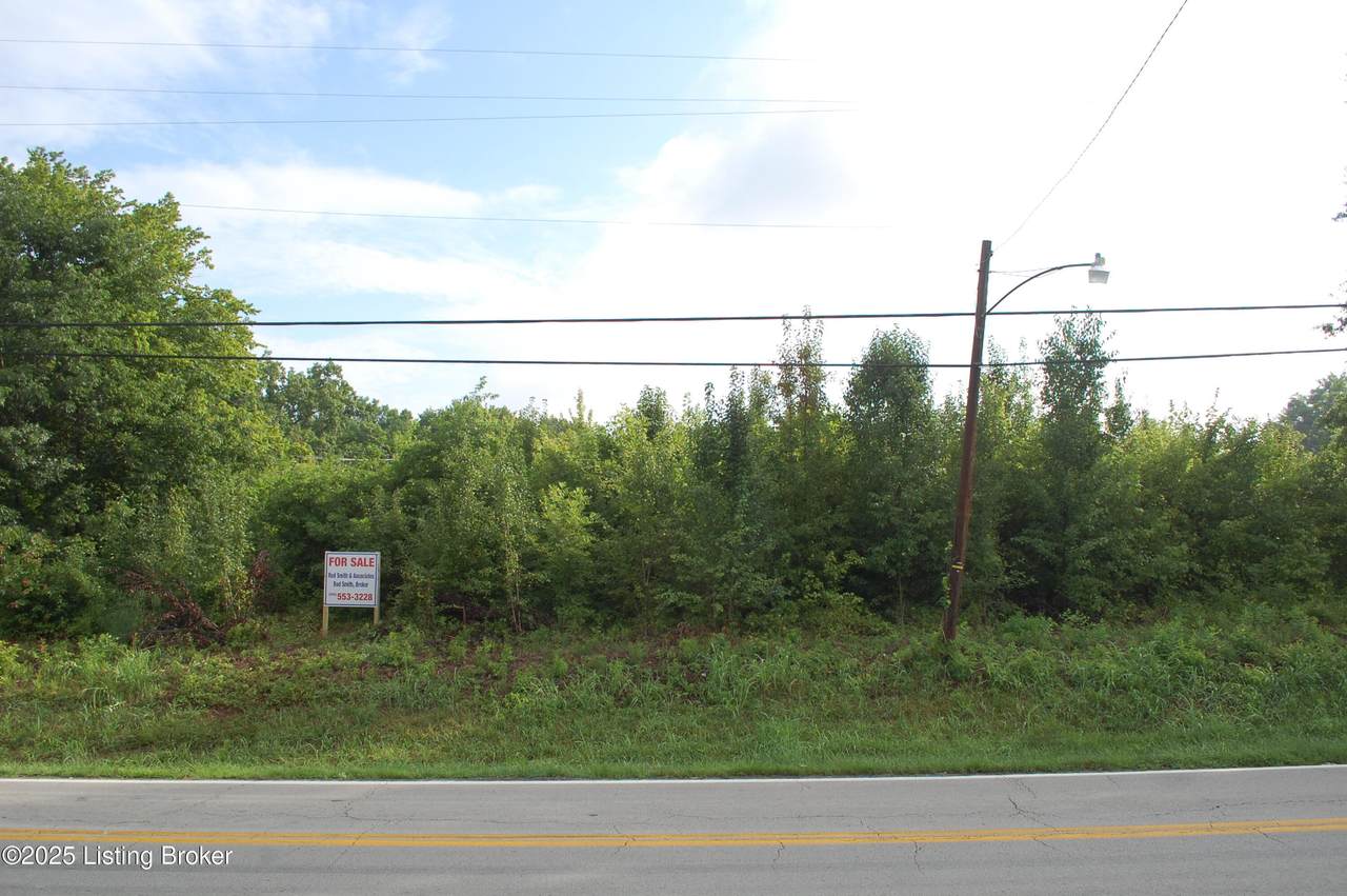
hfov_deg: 67.4
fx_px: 1009
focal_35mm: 27
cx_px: 674
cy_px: 448
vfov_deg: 47.8
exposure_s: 1/320
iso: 200
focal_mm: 18
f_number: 9
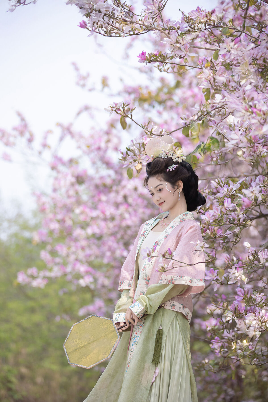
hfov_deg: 13.4
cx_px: 134
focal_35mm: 102
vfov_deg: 20.0
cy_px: 201
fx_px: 1139
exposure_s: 1/1250
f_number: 2.8
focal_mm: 102
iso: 100
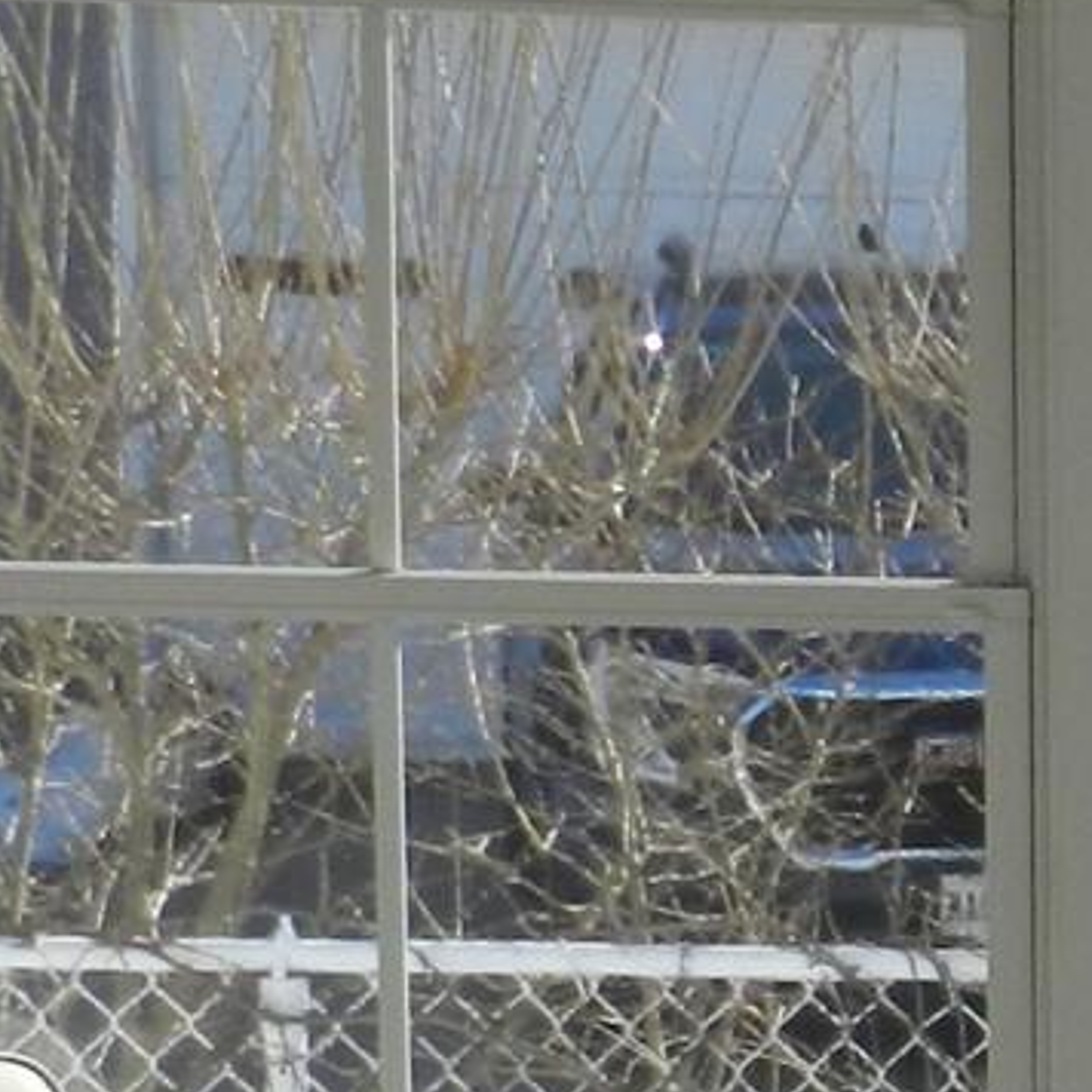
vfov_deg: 9.0
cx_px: 2475
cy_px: 1279
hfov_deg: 8.4
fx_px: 6888
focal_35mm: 193
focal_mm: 6.7
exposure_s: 1/500
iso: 160
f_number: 4
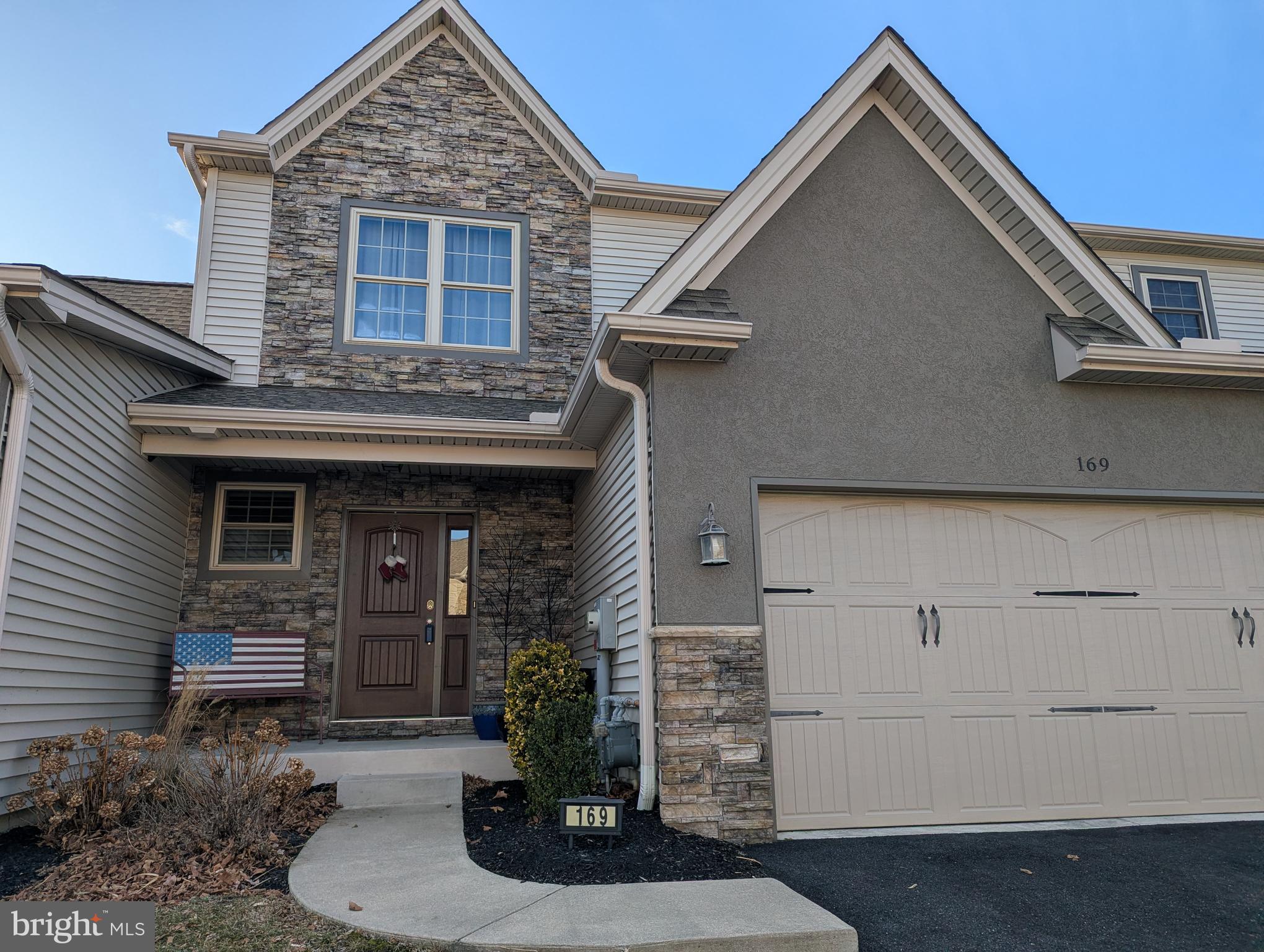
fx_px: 878
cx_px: 632
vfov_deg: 56.9
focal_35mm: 24
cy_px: 476
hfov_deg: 71.5
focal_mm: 6.81
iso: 45
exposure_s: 1/1490
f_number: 1.85
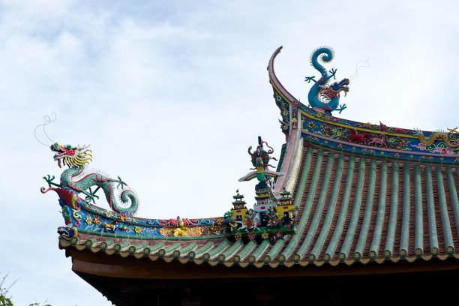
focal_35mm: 100
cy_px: 153
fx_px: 1275
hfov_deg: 20.4
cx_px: 230
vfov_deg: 13.7
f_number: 8
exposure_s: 1/250
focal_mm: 100
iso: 200
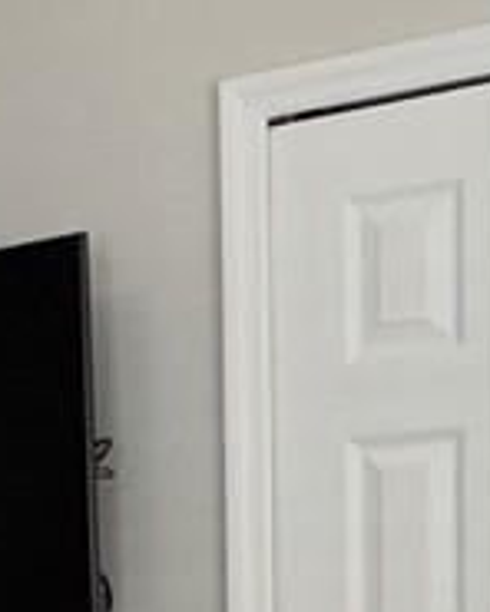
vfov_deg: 15.4
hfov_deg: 11.4
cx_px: -576
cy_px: 840
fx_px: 2139
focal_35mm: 118
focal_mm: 2.22
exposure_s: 1/60
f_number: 2.2
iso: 250
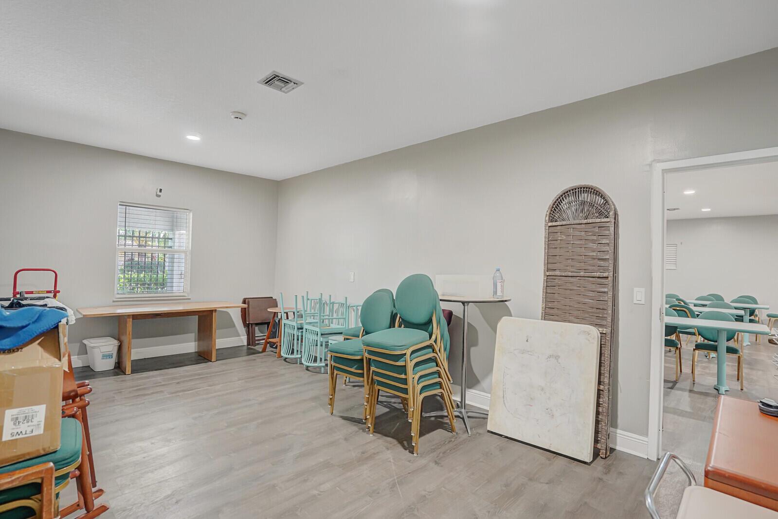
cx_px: 389
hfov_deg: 96.7
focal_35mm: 16
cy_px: 260
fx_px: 346
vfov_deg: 73.8
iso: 2000
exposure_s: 1/30
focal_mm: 16
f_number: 4
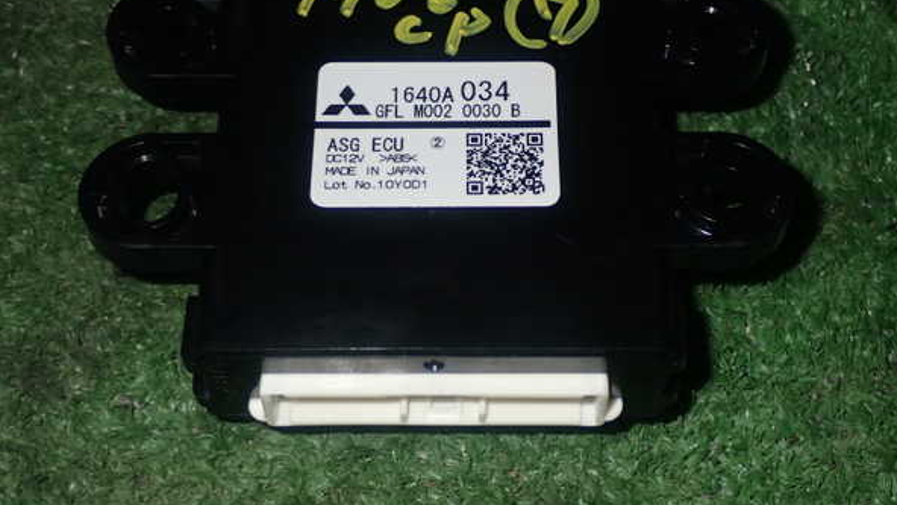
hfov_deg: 32.8
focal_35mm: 64
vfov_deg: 18.8
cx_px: 453
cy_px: 209
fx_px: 1522
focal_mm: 10.35
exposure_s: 1/60
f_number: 10
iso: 250
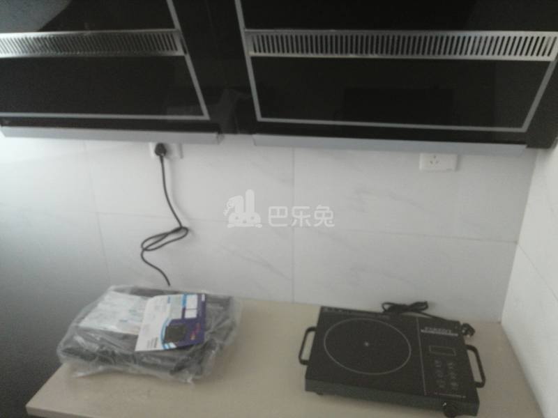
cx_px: 279
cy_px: 209
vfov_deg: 53.1
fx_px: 419
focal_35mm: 26
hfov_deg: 67.3
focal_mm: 3.62
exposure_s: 1/100
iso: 640
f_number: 1.8
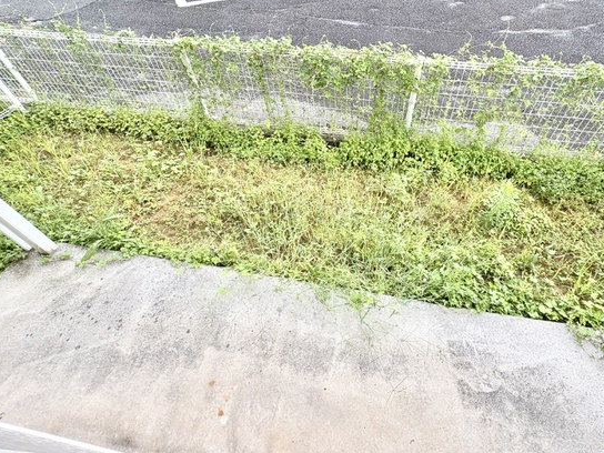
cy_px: 213
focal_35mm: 18
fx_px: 314
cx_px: 346
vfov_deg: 71.5
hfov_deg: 87.2
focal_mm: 2.22
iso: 40
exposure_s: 1/226
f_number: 2.2
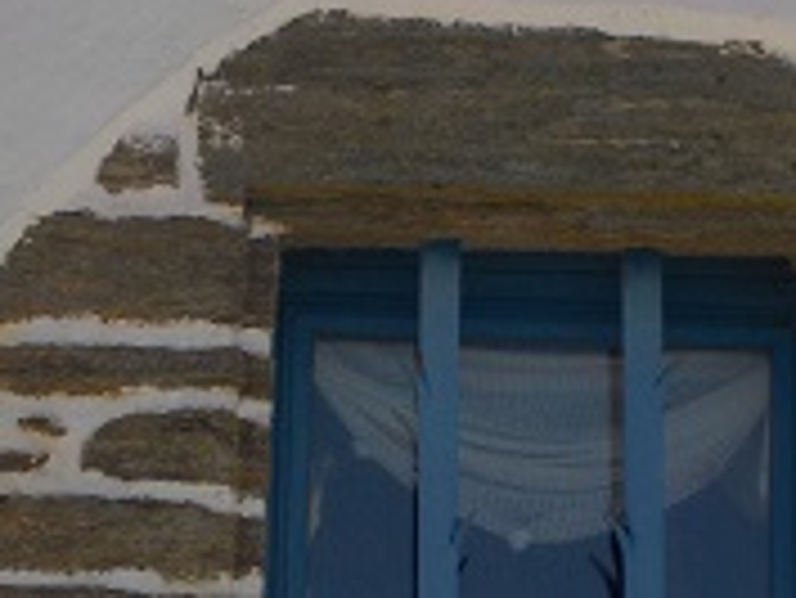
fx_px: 4671
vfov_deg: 7.3
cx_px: 594
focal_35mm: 203
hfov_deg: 9.7
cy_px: 643
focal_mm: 12.3
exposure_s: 1/500
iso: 125
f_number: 5.9
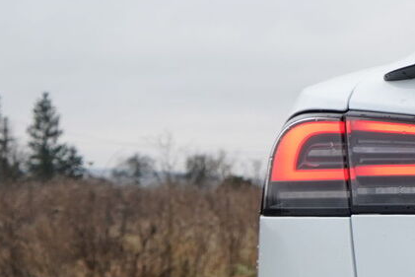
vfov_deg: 8.8
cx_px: 800
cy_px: 248
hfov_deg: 12.0
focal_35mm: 155
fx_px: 1787
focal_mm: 34
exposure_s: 1/160
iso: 500
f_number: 6.3
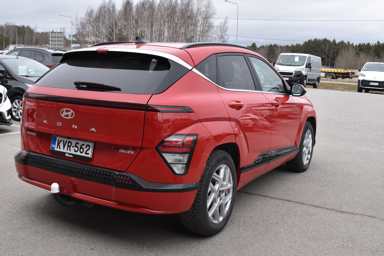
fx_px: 416
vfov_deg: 34.1
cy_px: 107
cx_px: 164
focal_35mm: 39
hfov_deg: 49.4
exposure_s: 1/350
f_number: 6.7
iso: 200
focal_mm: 20
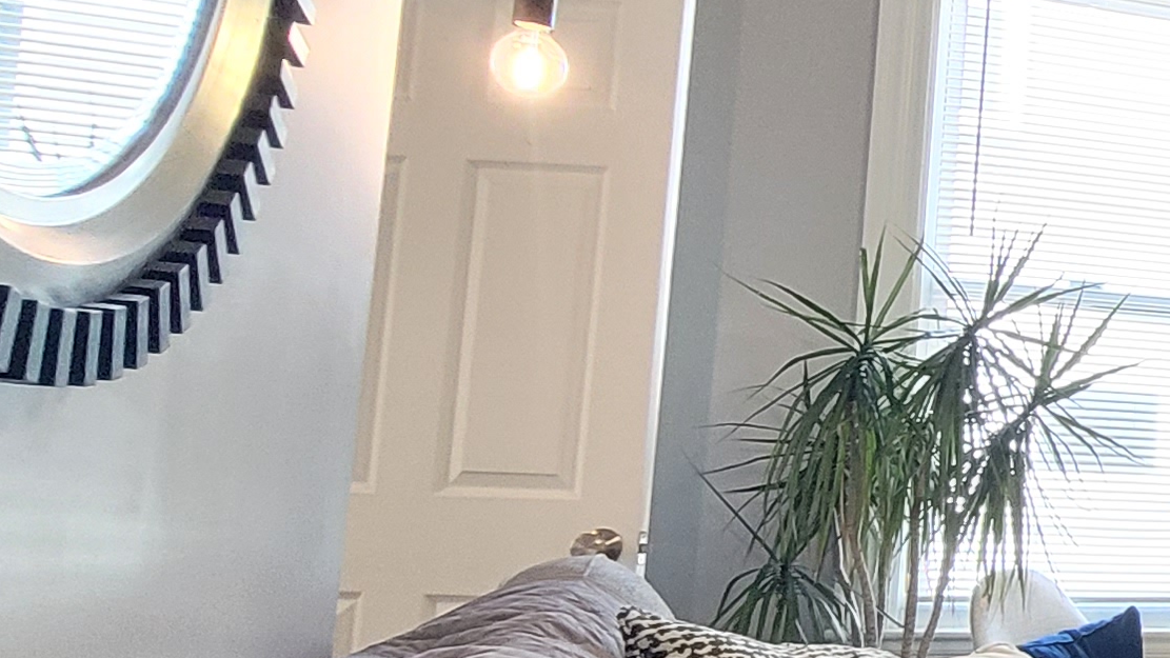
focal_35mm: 51
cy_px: 408
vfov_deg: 23.4
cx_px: 1600
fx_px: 1582
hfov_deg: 30.1
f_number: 2.2
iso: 250
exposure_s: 1/60
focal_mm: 1.74
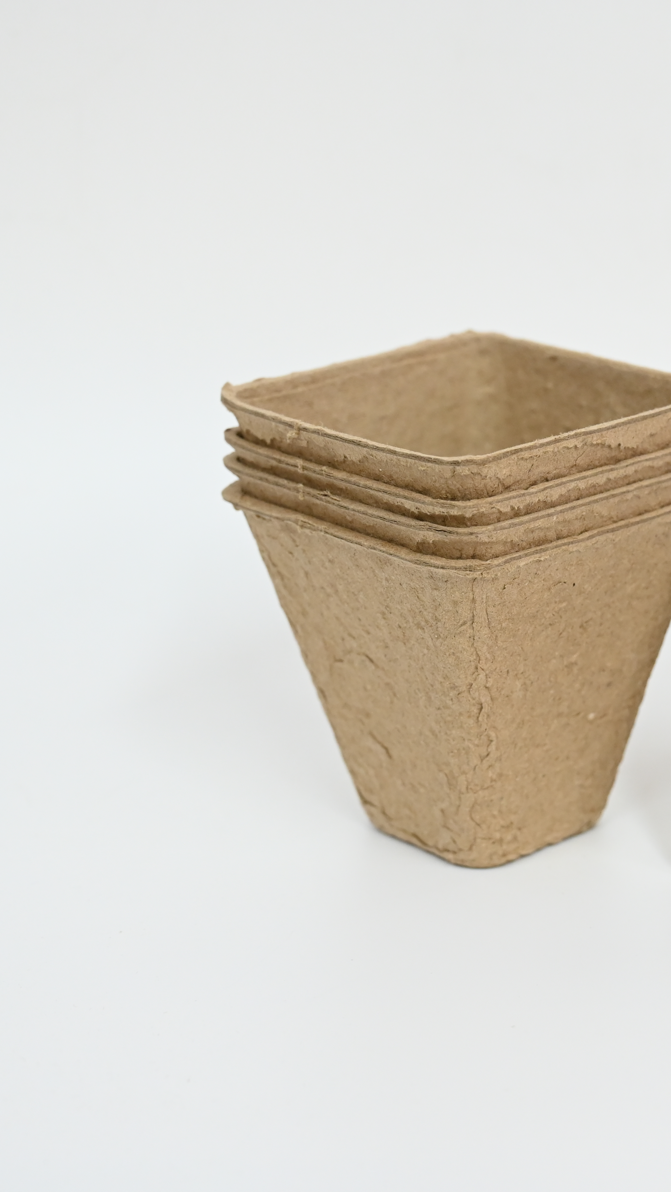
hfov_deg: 15.2
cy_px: 599
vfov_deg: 27.2
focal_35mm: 78
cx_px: 652
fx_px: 2467
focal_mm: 49
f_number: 5
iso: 1600
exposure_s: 1/100
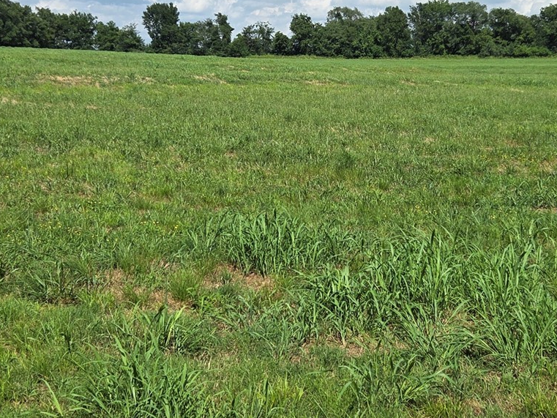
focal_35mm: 58
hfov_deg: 33.2
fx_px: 933
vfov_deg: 25.0
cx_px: 308
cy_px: 108
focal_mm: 5.4
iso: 80
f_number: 1.8
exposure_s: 1/6839
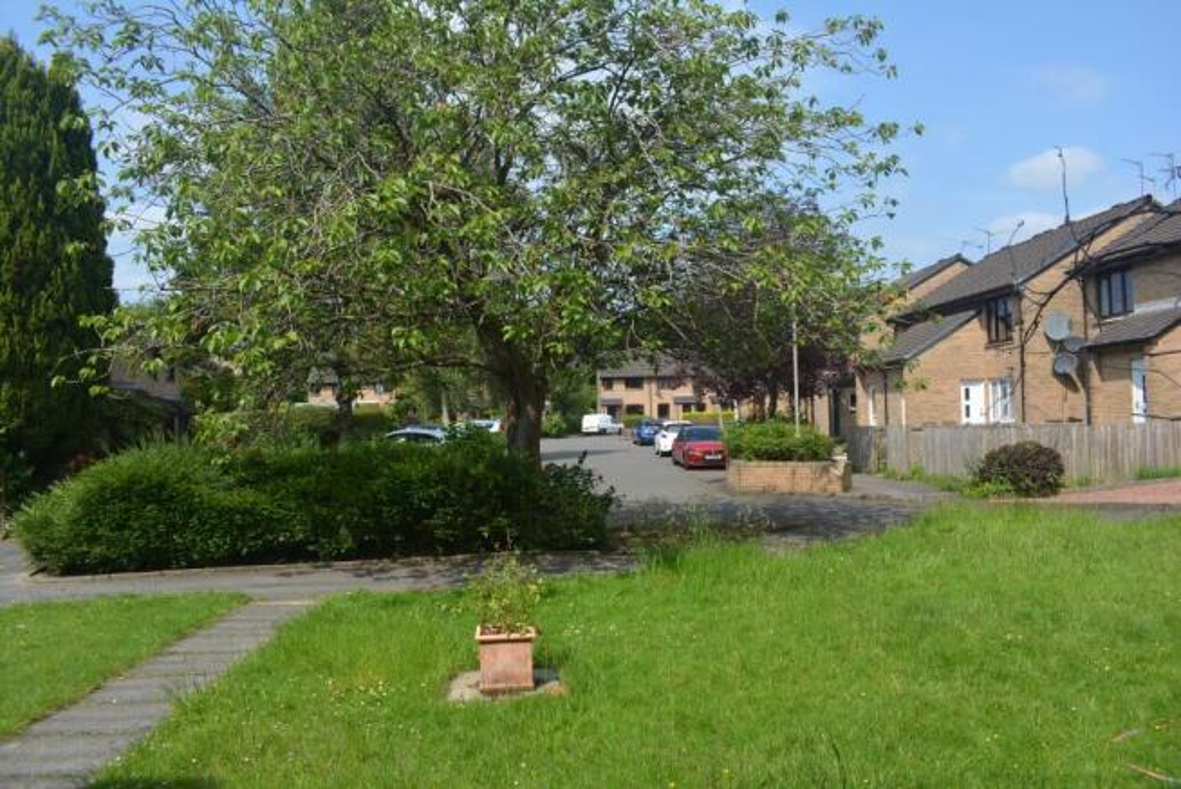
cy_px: 394
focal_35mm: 27
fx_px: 886
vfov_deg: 48.0
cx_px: 590
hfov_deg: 67.3
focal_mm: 18
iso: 110
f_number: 8
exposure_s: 1/250
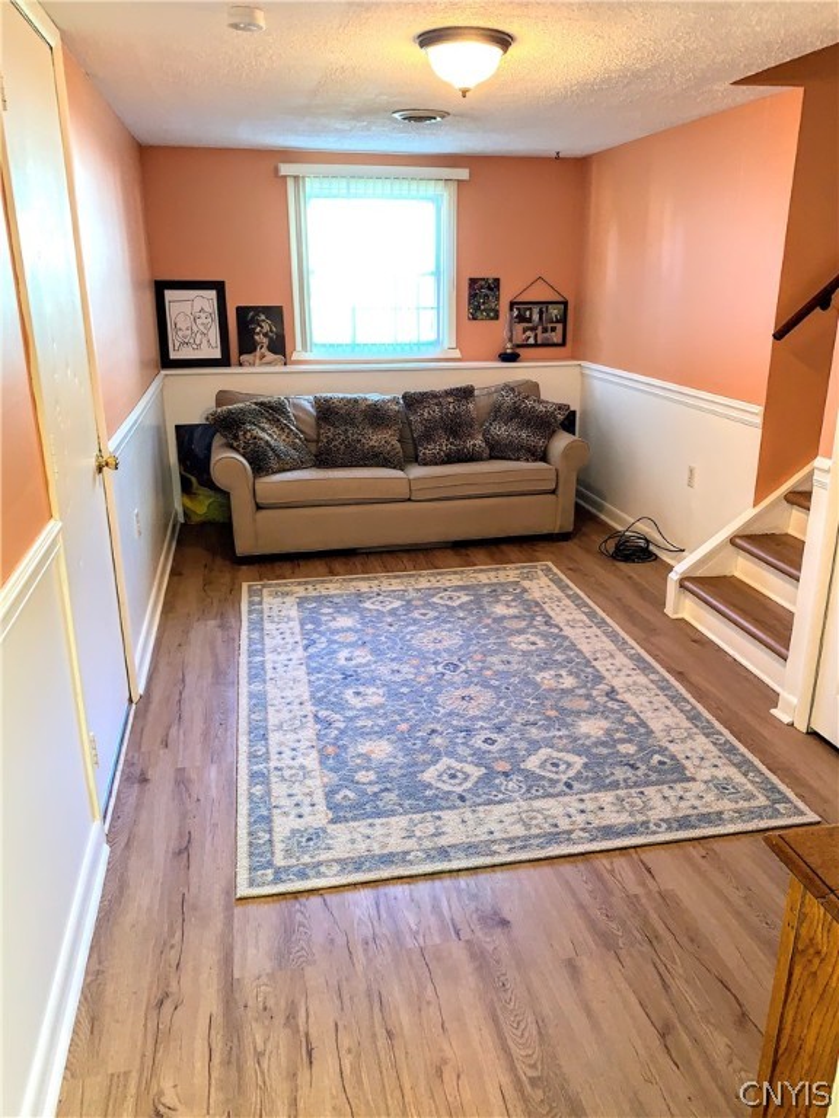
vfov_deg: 67.3
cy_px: 559
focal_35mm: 26
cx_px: 420
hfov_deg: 53.1
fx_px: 840
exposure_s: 1/15
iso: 40
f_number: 1.8
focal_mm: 4.25
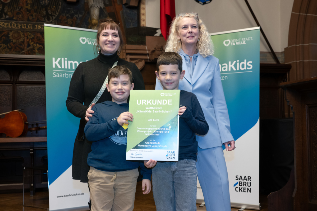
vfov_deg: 31.2
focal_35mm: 43
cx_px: 158
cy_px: 106
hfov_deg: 45.4
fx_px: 379
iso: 1600
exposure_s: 1/60
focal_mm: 43
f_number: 5.6
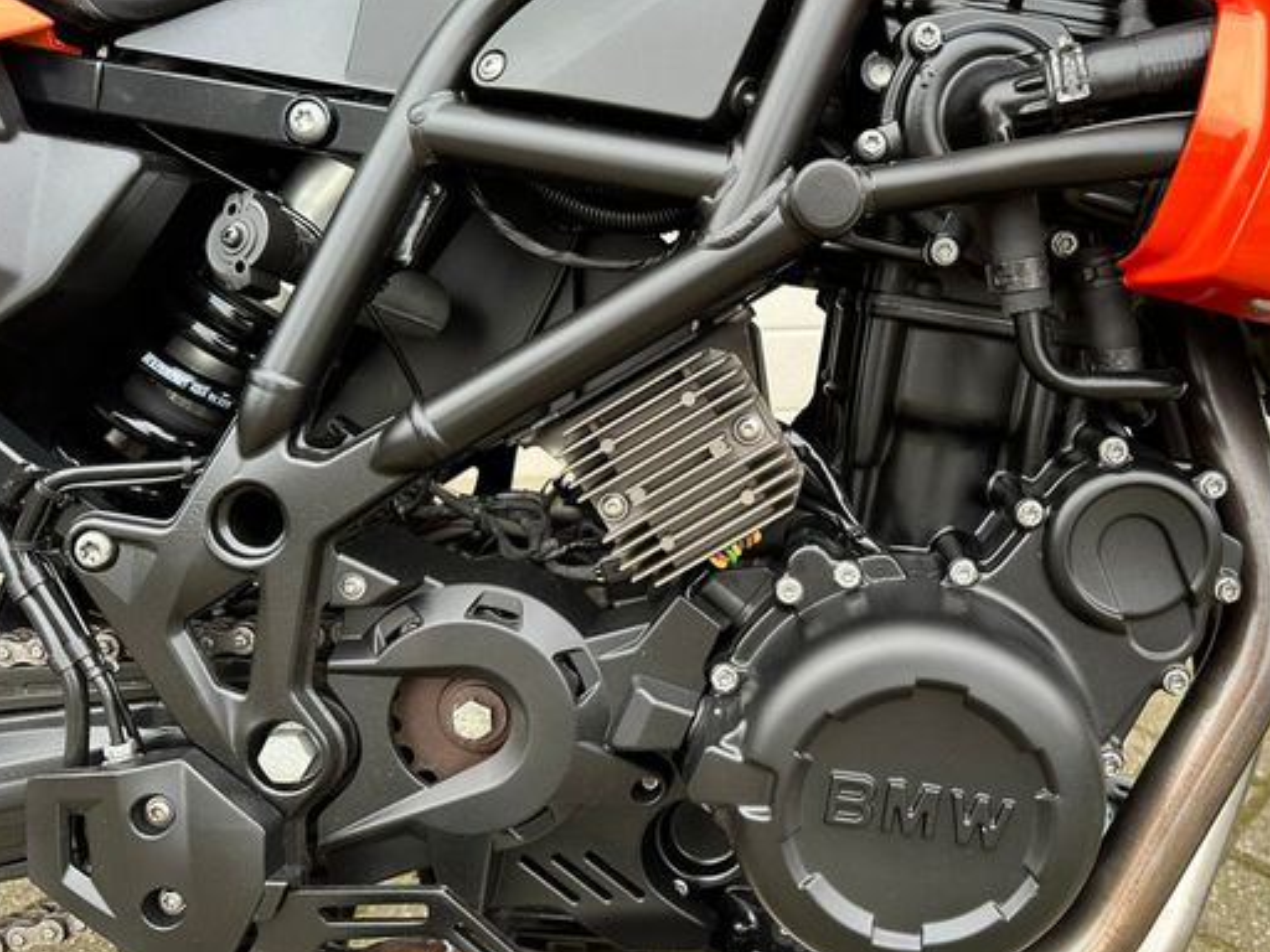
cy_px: 426
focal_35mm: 30
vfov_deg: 46.7
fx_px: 1101
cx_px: 781
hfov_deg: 59.3
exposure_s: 1/121
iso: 125
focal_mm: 6.86
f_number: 1.78
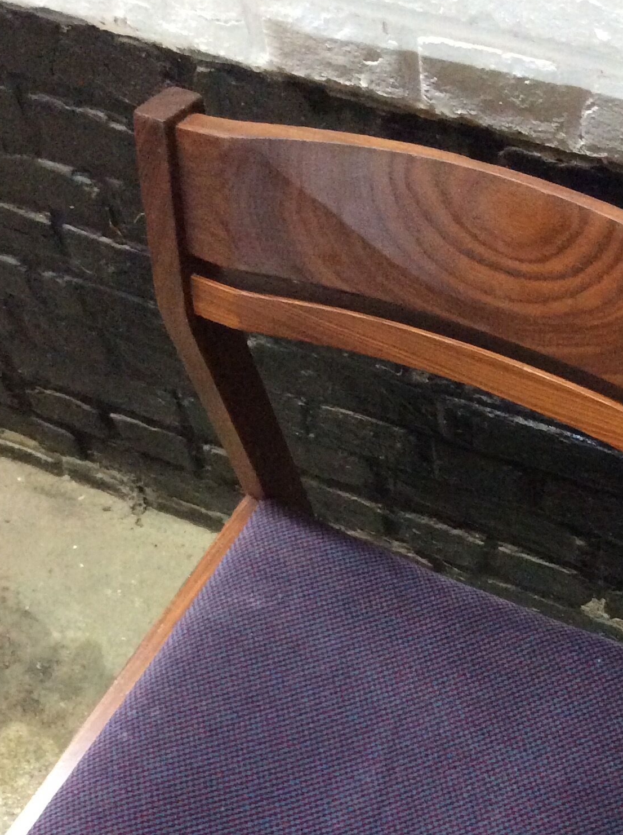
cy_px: 632
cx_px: 431
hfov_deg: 25.8
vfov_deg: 33.7
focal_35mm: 56
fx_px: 1348
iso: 400
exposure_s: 1/17
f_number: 2.4
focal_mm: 3.3
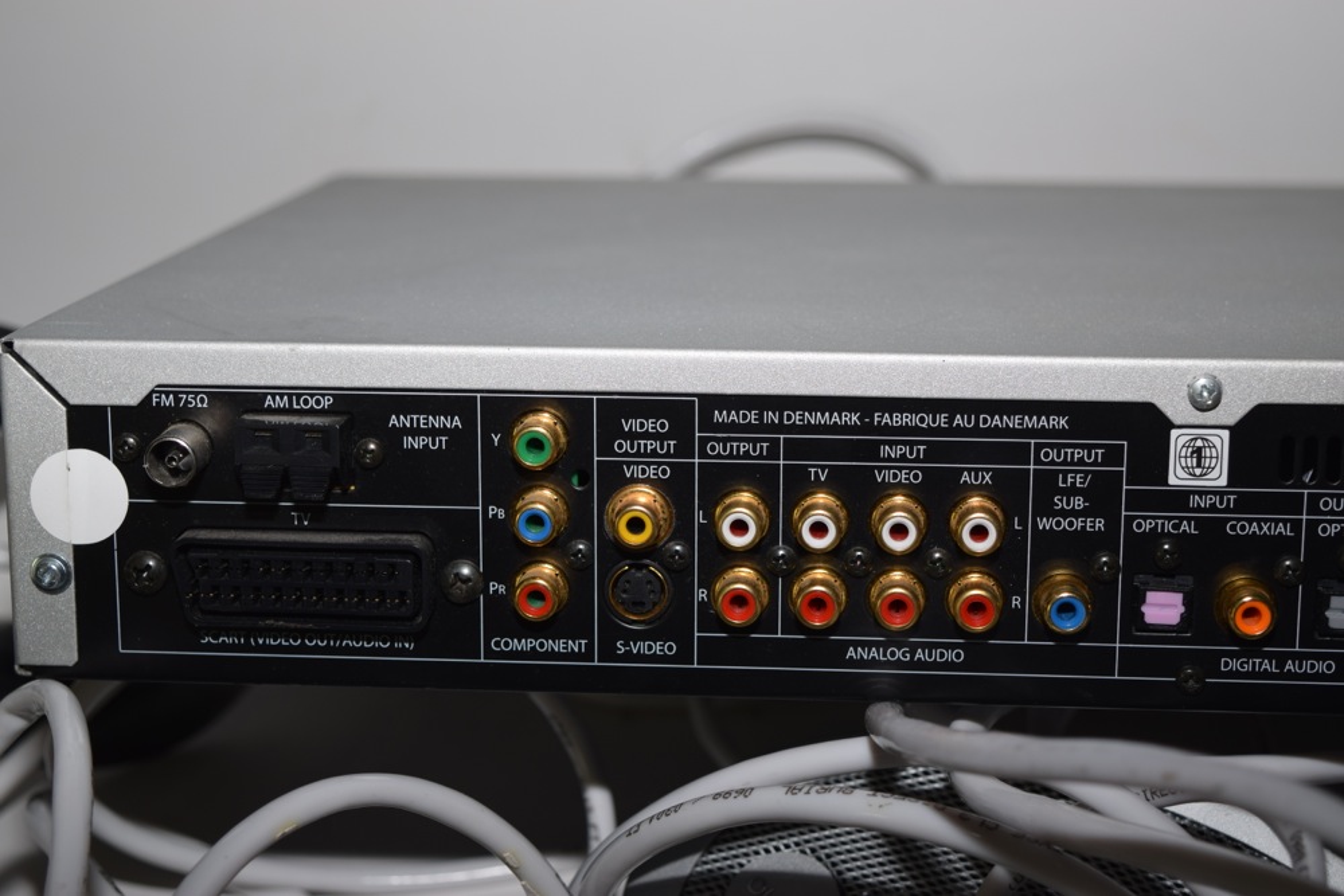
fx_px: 2576
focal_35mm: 69
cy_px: 448
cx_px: 672
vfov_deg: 19.7
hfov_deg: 29.2
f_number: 5
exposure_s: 1/60
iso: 180
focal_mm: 46
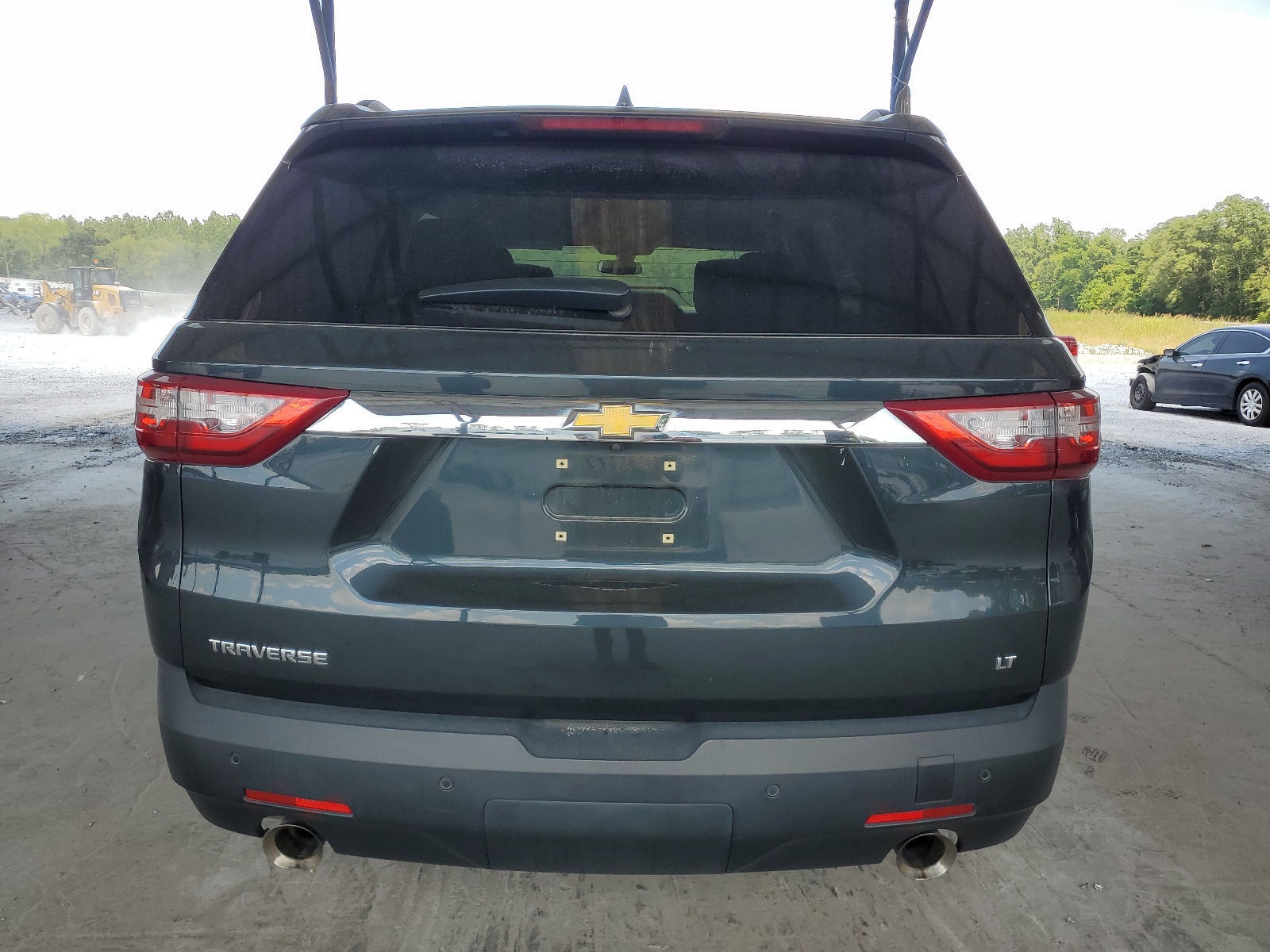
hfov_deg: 67.3
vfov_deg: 53.1
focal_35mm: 26
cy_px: 476
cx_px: 635
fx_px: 954
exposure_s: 1/833
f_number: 1.5
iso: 50
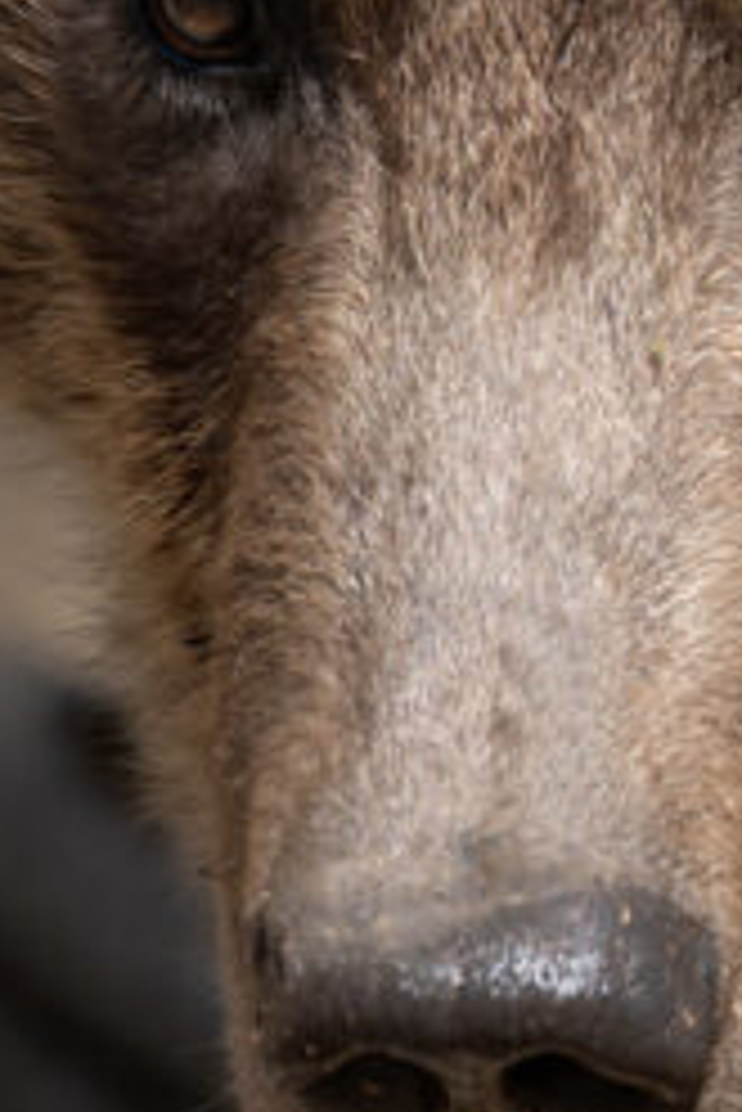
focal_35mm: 1660
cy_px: 423
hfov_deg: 0.8
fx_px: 51246
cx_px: 798
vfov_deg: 1.2
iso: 64
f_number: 2.8
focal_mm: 400
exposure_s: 1/800
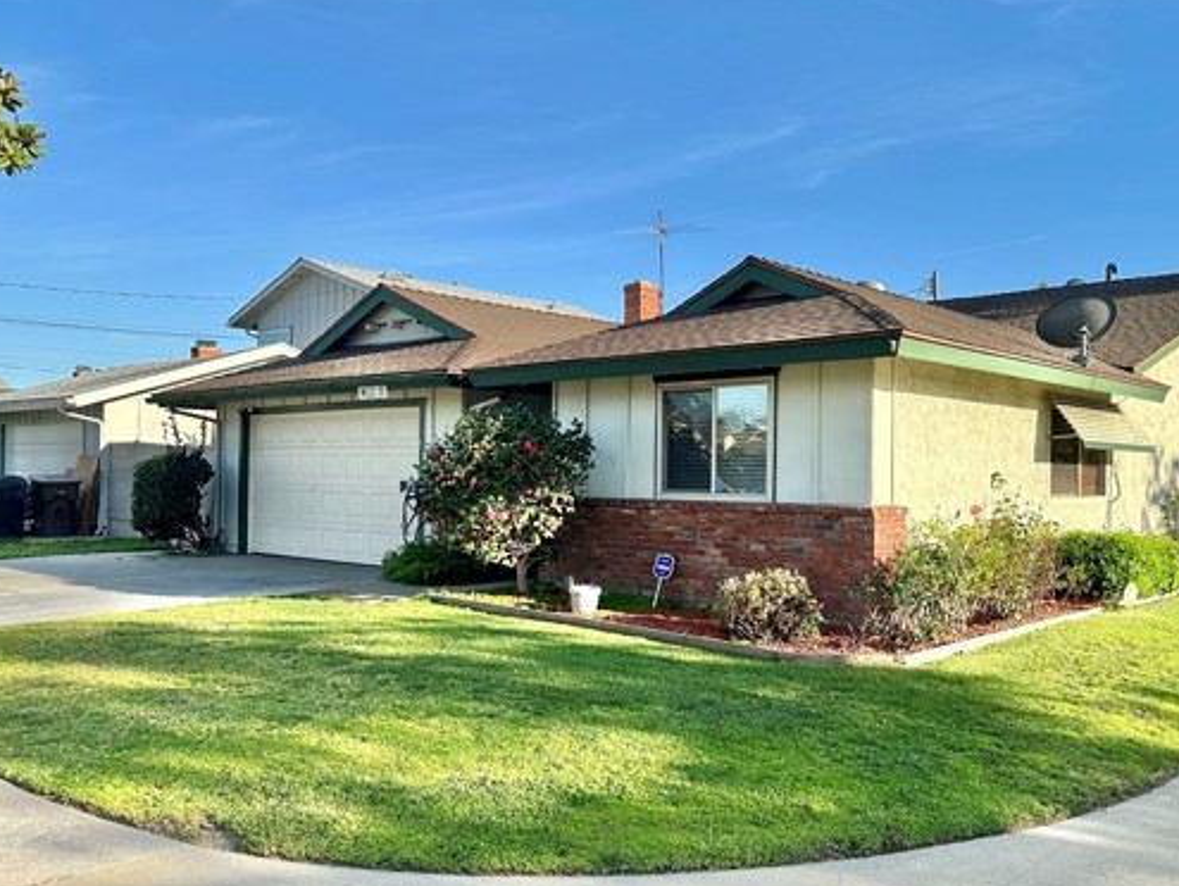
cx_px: 724
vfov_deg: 45.4
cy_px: 481
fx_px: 1057
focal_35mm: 31
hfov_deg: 57.7
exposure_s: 1/3058
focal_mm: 6.86
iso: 80
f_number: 1.78
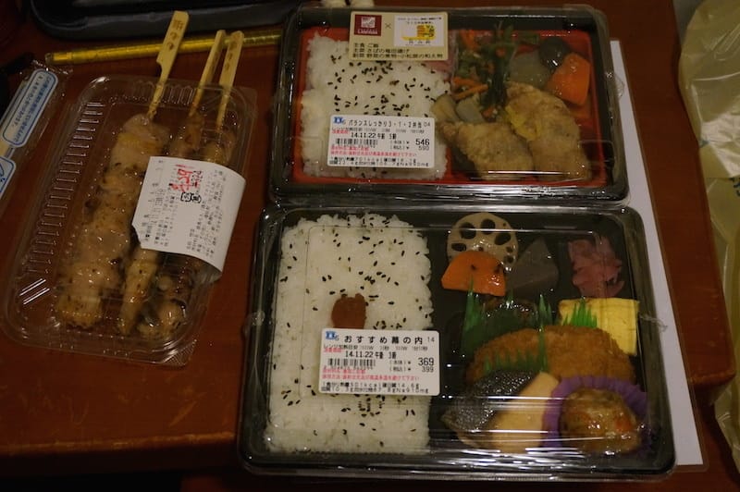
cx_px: 370
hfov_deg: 37.9
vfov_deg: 25.7
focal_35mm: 52
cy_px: 246
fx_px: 1078
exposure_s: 1/100
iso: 3200
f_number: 5.6
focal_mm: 35
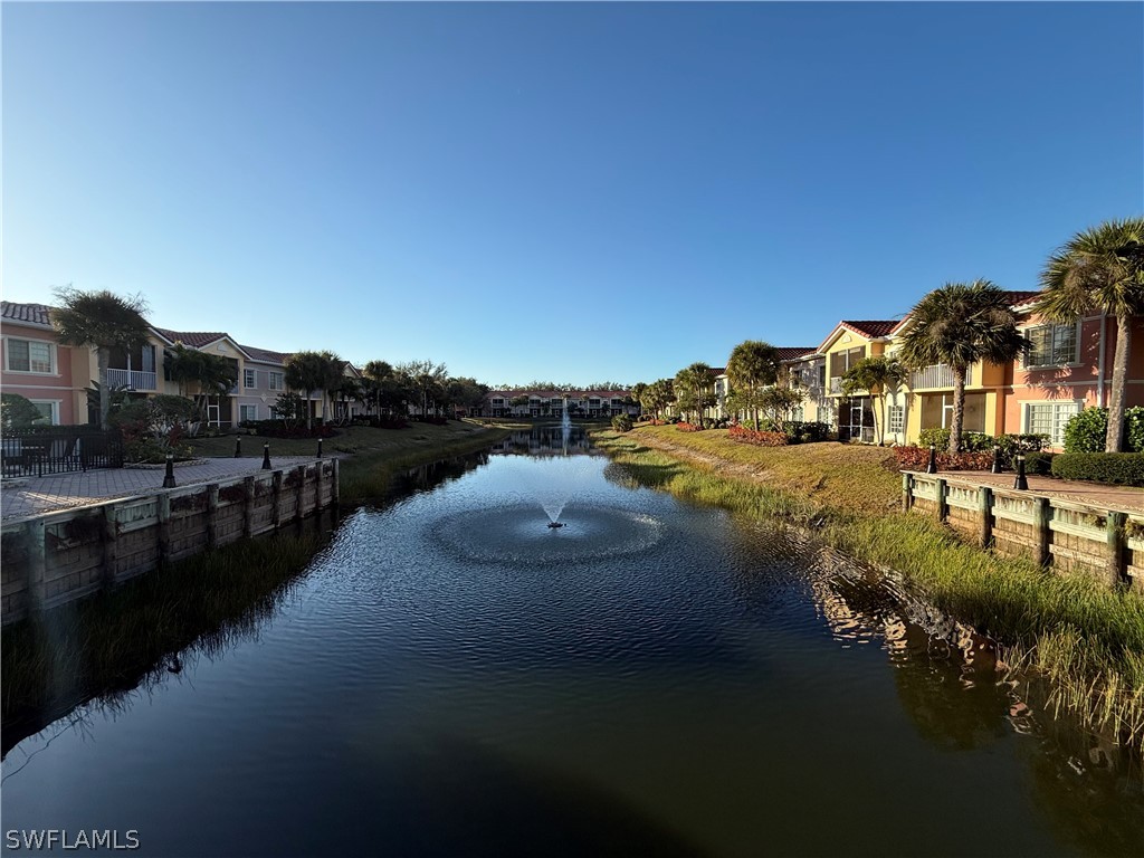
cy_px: 429
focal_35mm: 14
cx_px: 572
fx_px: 463
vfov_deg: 85.7
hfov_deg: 102.1
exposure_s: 1/1497
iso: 50
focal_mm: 2.22
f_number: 2.2
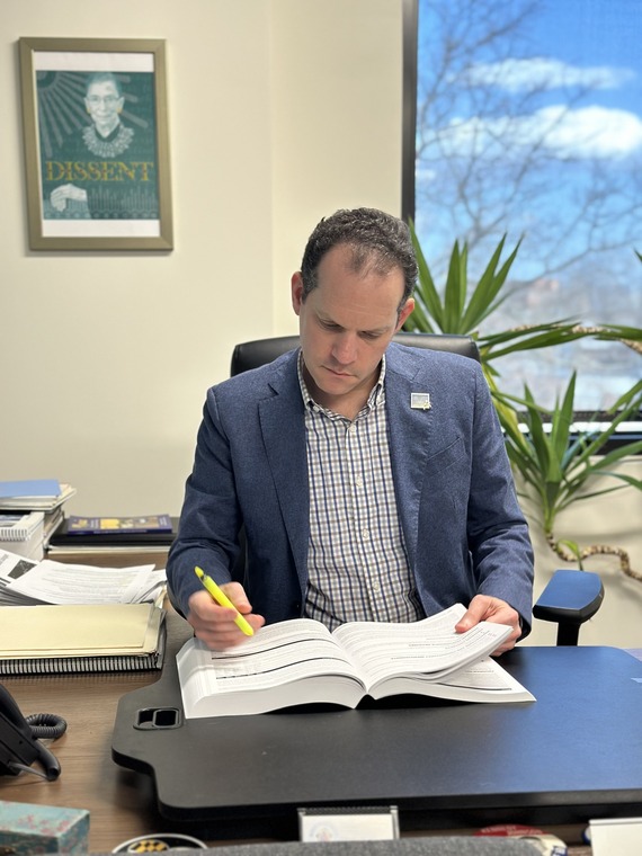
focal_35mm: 48
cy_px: 428
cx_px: 321
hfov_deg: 30.3
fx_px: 1187
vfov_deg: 39.7
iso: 100
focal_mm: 6.86
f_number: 1.78
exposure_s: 1/60
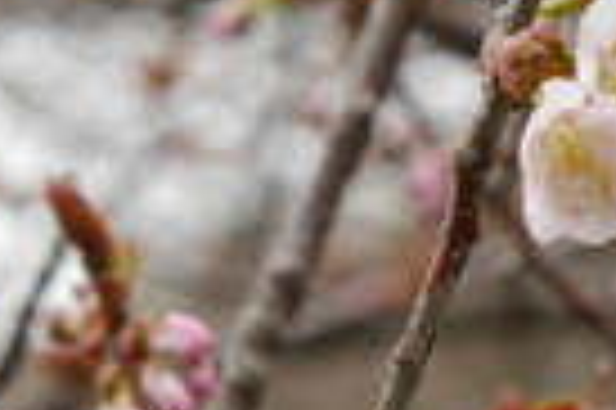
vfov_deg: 4.4
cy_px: 56
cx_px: 697
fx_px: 5315
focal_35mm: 311
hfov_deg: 6.6
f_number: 6.3
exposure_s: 1/160
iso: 160
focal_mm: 41
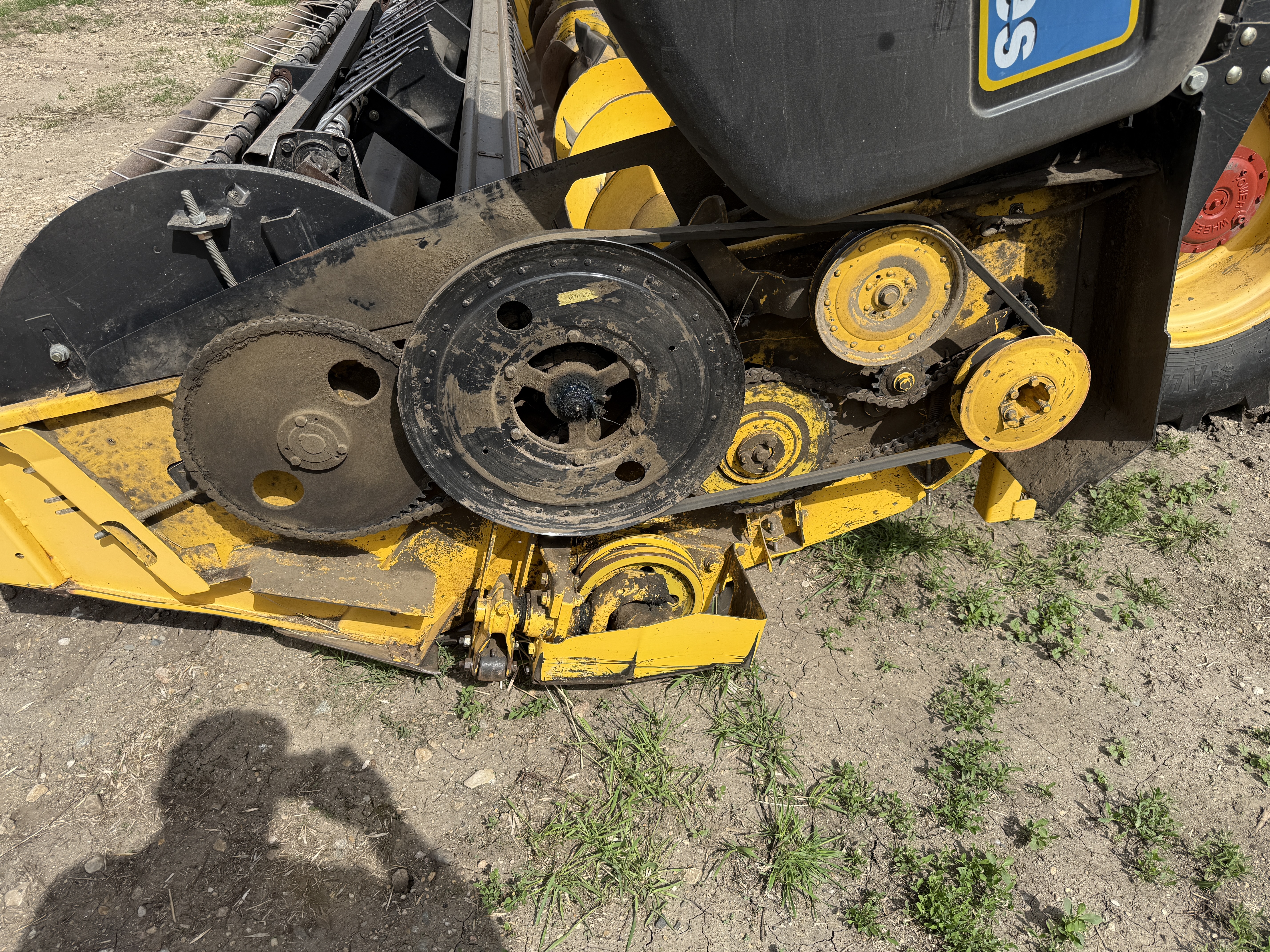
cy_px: 476
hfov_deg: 71.6
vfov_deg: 56.8
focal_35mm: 24
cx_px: 635
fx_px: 881
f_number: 1.78
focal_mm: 6.76
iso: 80
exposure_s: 1/3584
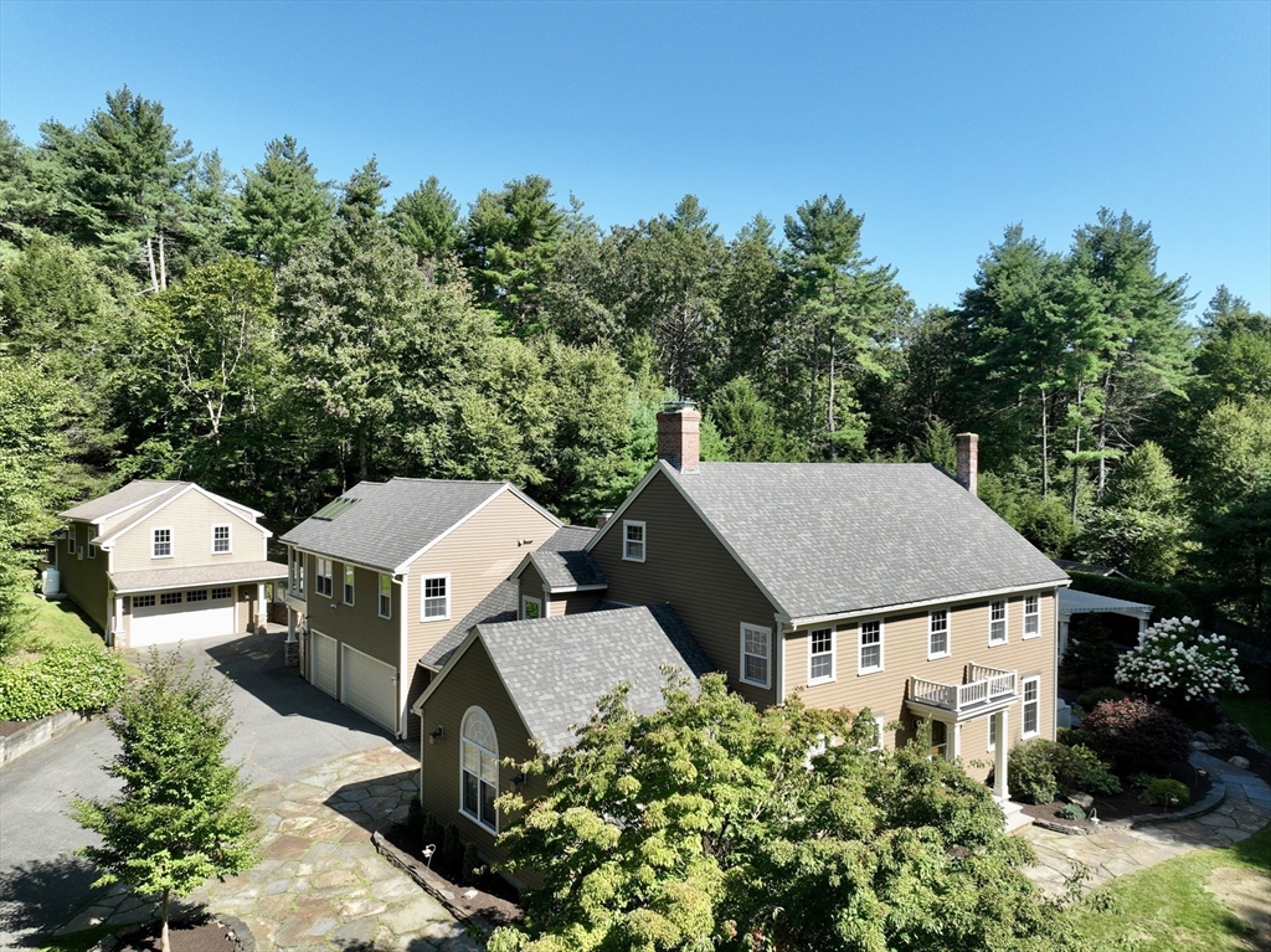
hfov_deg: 71.6
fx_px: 881
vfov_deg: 56.8
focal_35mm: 24
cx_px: 636
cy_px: 476
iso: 100
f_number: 2.8
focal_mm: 12.29
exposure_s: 1/800
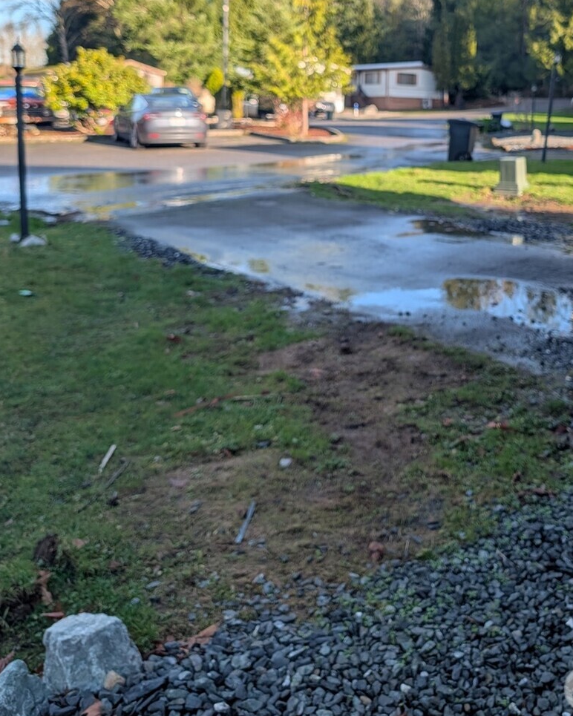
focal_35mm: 35
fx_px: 742
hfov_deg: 41.6
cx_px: 386
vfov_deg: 49.7
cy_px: 189
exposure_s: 1/730
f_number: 1.68
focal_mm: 6.9
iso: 21
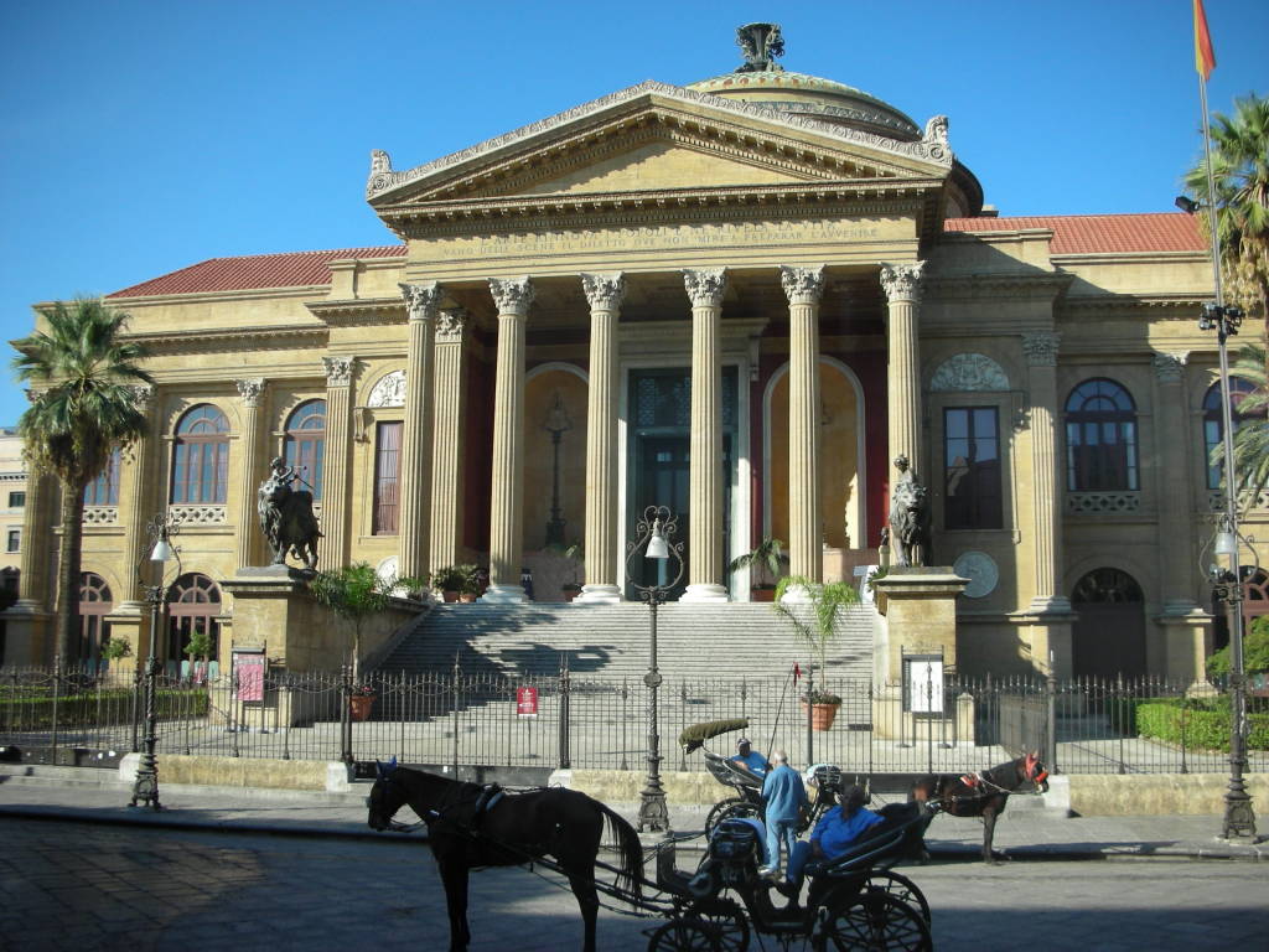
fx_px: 1283
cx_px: 634
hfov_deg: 52.6
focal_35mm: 35
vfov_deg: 40.7
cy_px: 476
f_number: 3
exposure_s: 1/280
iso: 50
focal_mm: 5.8
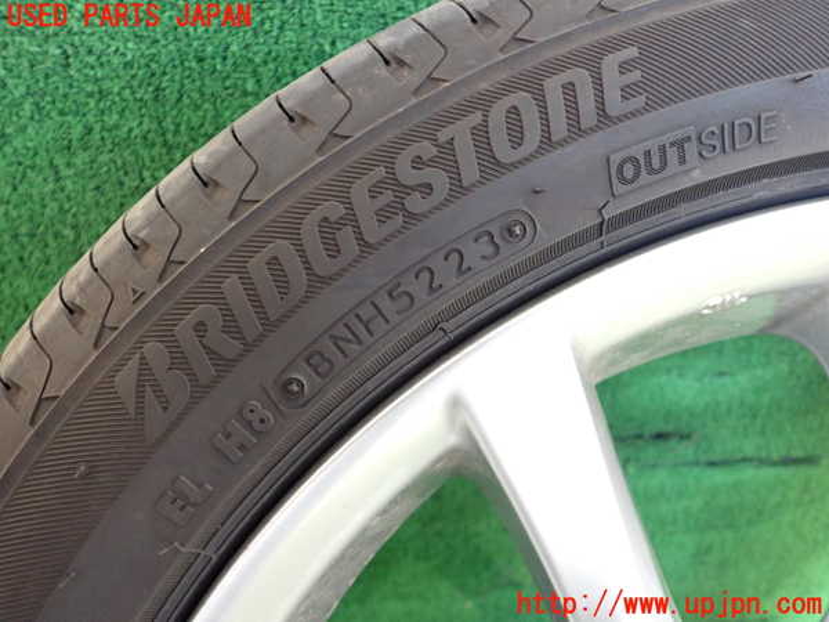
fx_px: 718
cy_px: 311
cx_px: 414
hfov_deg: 60.0
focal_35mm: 30
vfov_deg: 46.8
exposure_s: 1/125
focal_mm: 5.4
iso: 500
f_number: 2.3
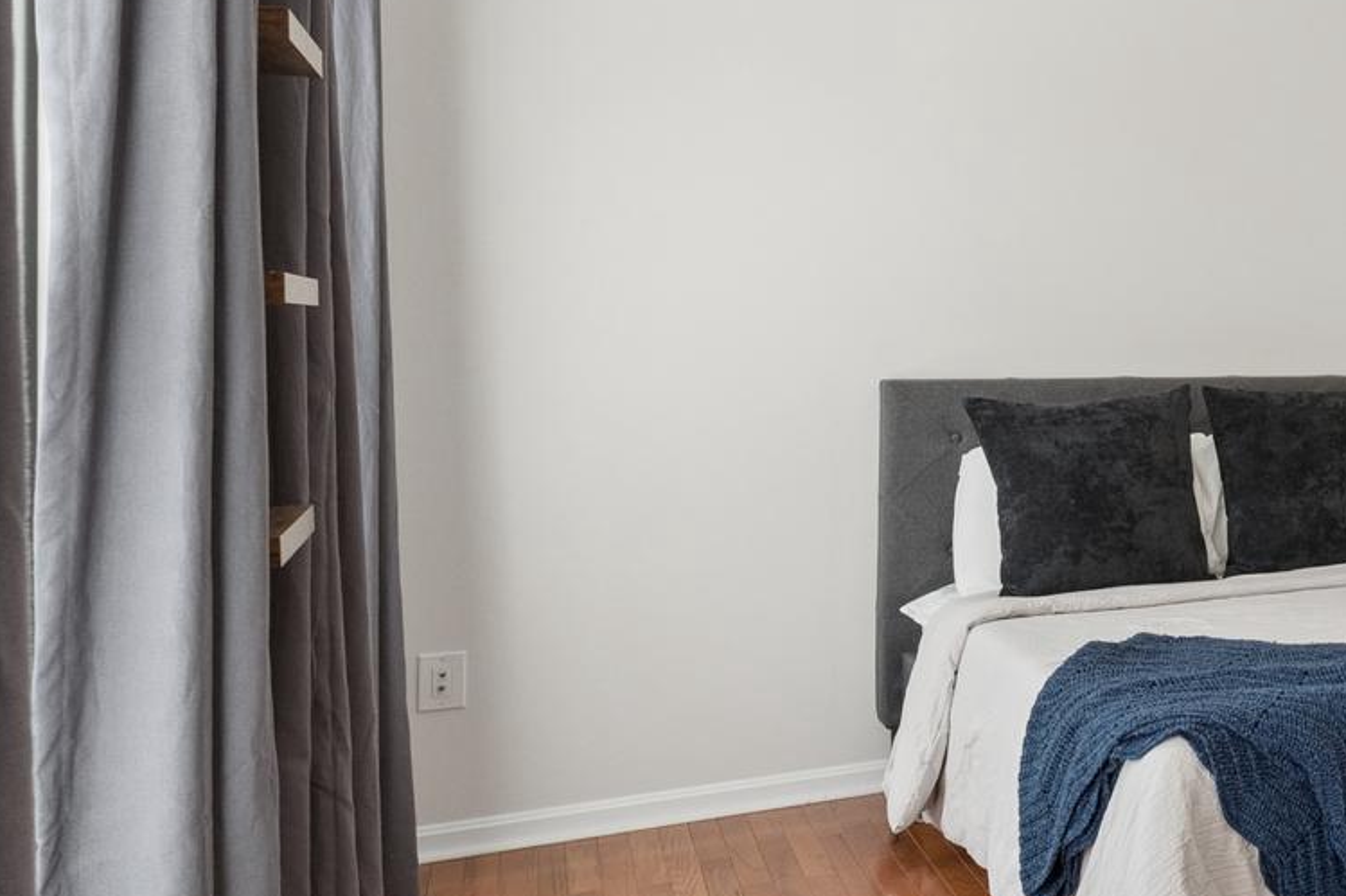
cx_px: 1788
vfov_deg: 32.3
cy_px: 338
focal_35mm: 41
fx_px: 1543
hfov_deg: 33.2
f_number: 7.1
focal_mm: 15.1
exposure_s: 1/250
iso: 1250
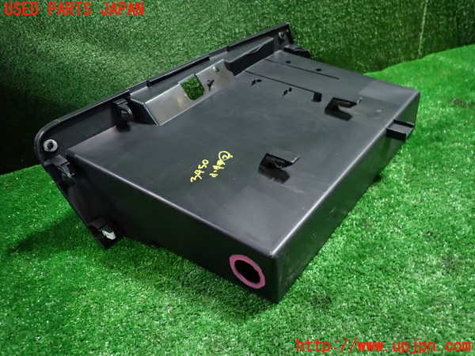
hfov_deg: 69.4
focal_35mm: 25
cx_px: 238
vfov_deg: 54.9
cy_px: 178
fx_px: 343
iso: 400
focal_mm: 4.5
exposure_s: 1/30
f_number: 2
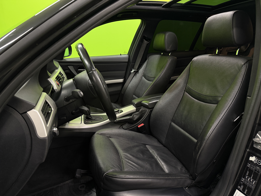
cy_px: 98
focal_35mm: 24
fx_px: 181
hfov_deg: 71.6
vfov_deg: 56.8
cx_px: 130
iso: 250
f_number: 1.78
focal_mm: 6.76
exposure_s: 1/50
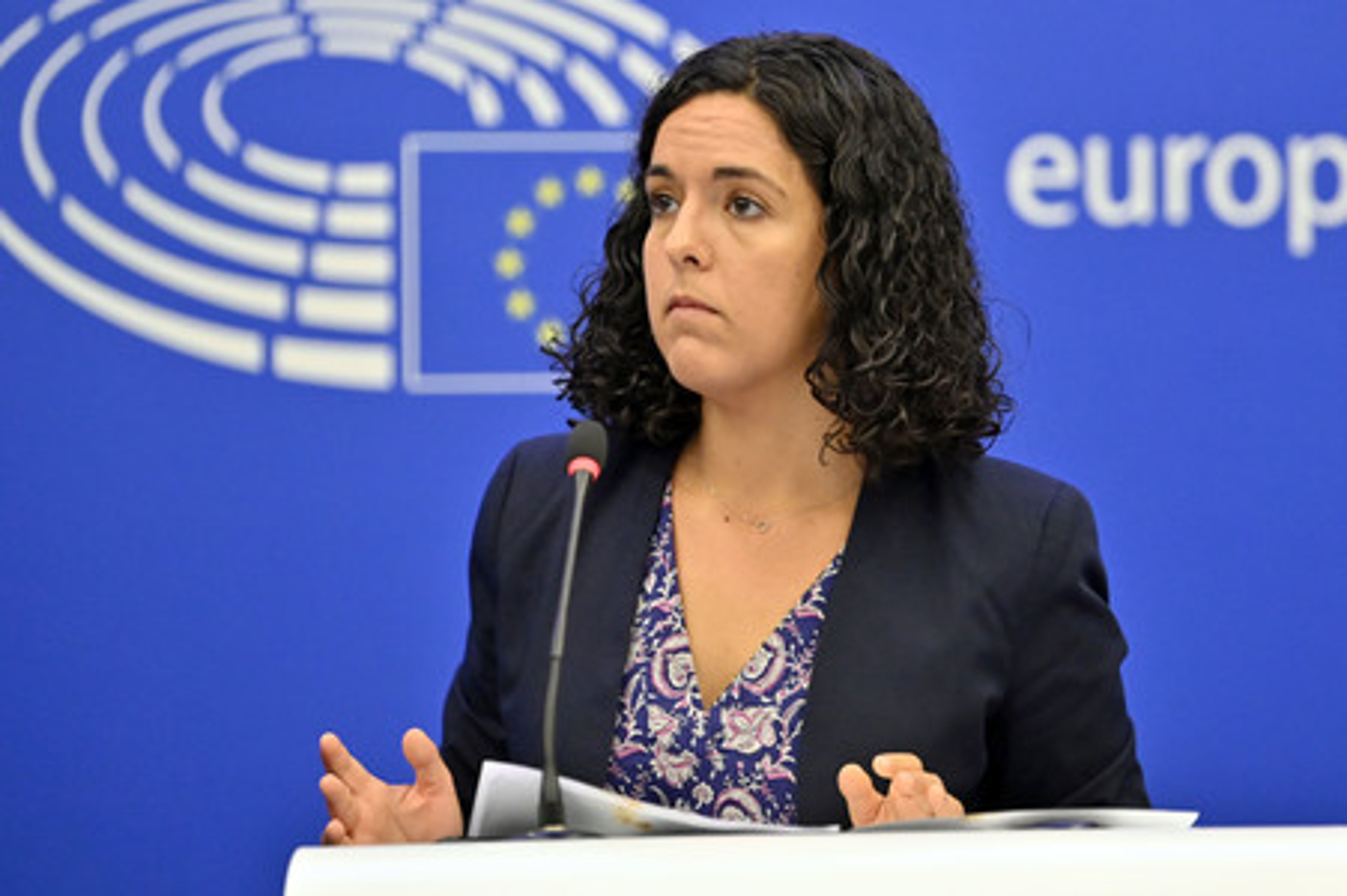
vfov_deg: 9.4
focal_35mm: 145
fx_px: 5421
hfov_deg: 14.2
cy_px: 448
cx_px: 674
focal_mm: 145
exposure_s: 1/800
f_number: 2.8
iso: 5000
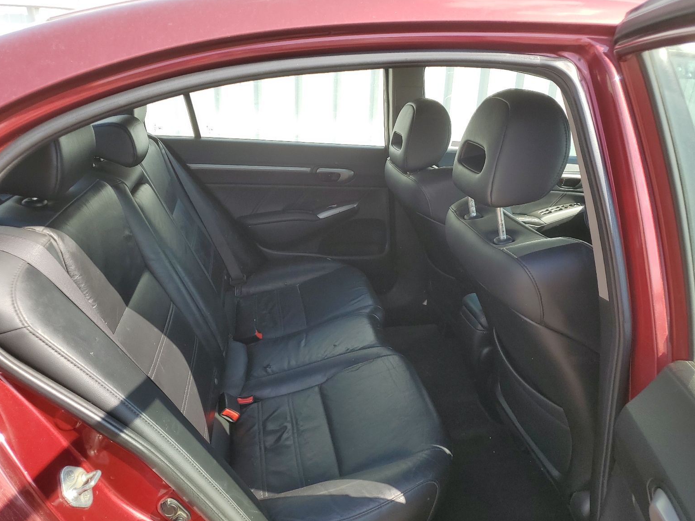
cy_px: 267
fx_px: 542
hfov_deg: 65.3
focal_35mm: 27
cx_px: 344
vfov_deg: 51.4
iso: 50
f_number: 1.5
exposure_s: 1/714
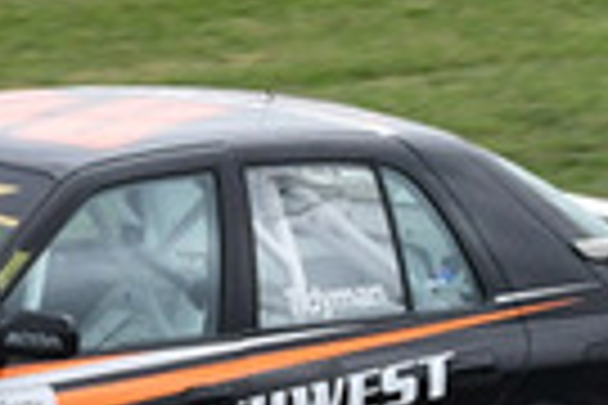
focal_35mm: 1962
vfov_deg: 0.7
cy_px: 148
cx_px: 140
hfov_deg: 1.1
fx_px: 33133
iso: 800
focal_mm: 220
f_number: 11
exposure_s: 1/640
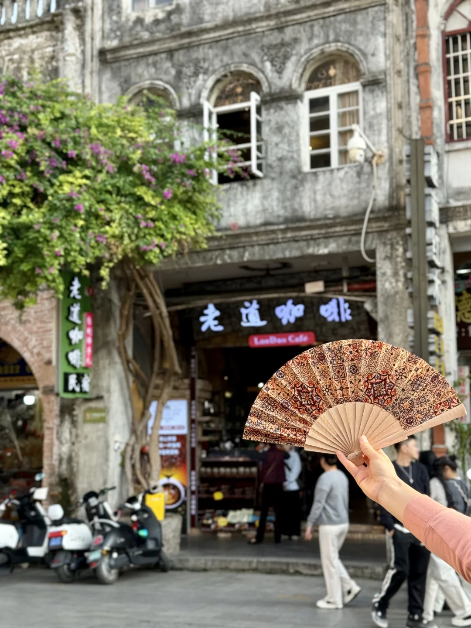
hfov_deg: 30.3
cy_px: 314
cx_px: 236
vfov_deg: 39.7
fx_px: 871
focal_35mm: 48
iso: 100
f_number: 1.78
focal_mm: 6.76
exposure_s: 1/975
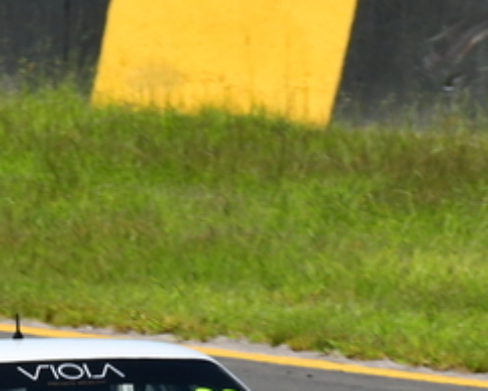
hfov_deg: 0.8
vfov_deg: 0.7
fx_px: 33607
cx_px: 137
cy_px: 317
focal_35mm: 2325
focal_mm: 500
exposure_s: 1/640
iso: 500
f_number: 13
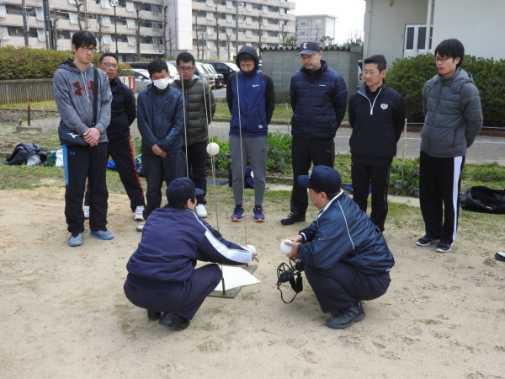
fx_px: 511
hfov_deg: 52.6
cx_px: 252
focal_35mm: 35
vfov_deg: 40.7
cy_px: 190
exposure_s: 1/400
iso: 100
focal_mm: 6.3
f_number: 3.8
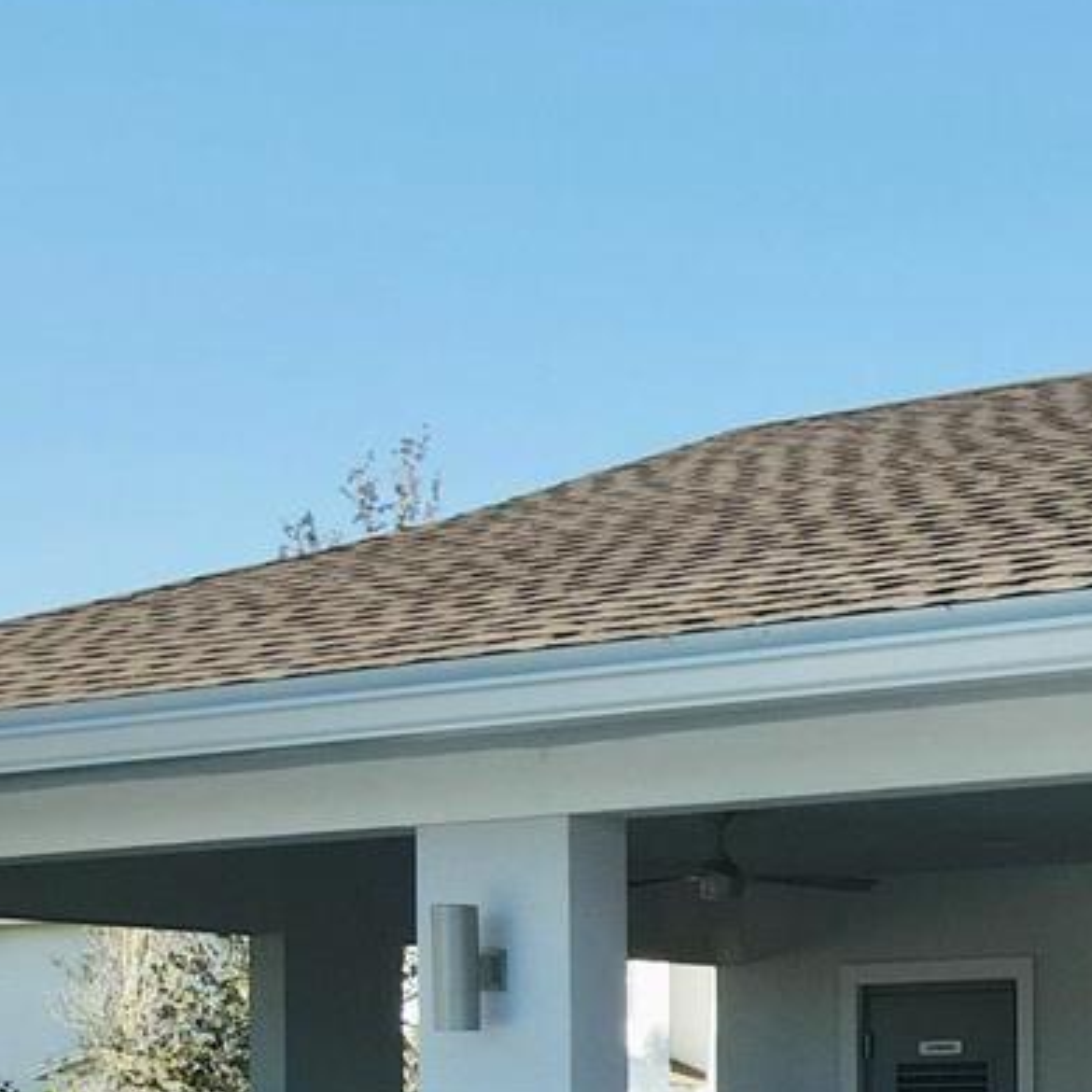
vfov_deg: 19.0
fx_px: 3105
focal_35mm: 87
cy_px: 1238
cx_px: 1700
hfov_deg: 17.6
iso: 100
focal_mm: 4.5
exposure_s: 1/350
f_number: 2.8
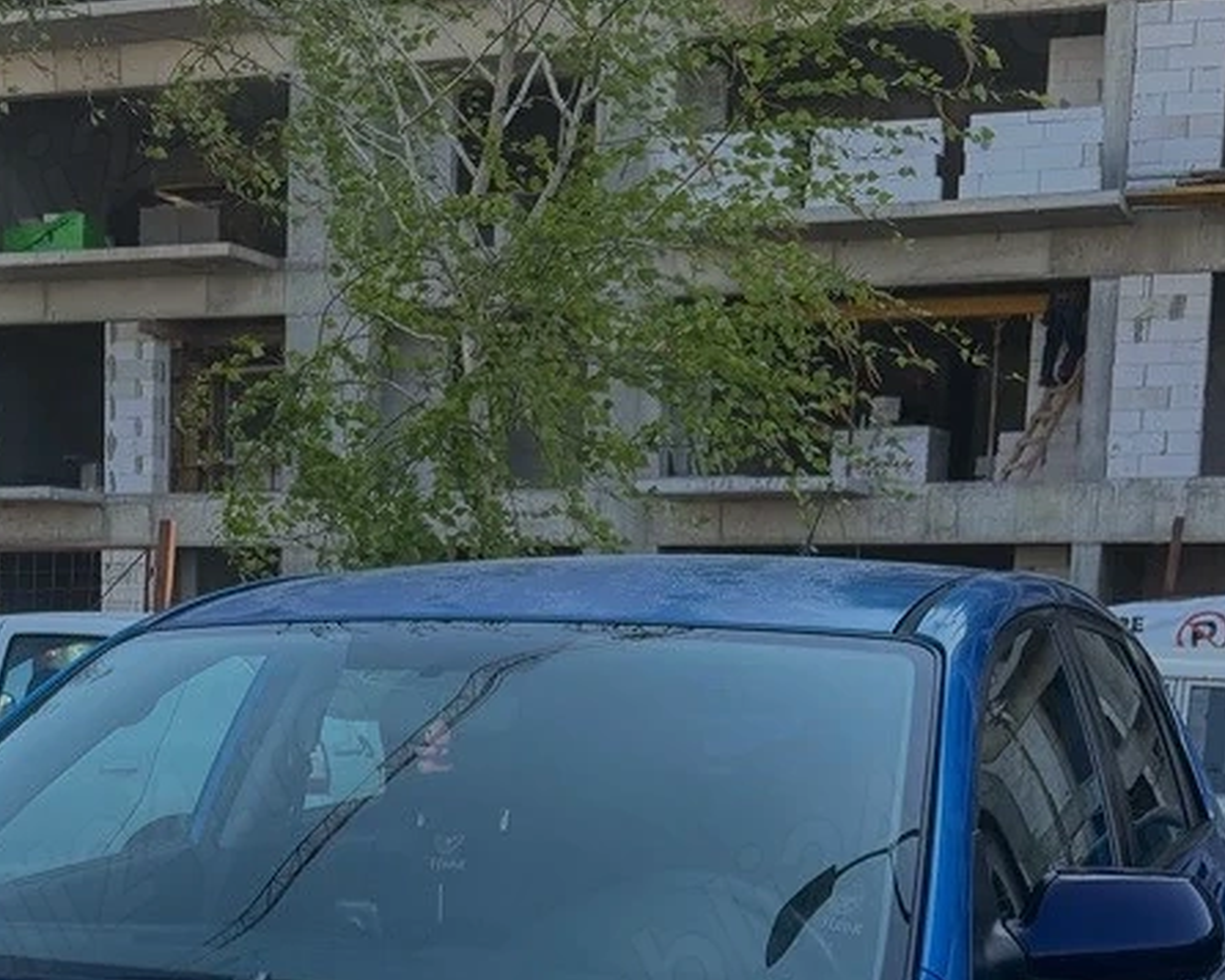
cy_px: 1013
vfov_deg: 21.0
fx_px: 2538
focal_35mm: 70
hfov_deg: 26.7
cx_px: 258
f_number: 1.78
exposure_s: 1/1437
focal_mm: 6.76
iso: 100
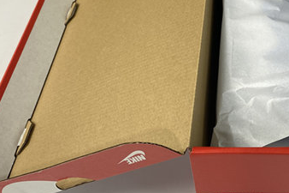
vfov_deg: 24.1
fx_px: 449
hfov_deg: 33.7
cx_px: 262
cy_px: 65
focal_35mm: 56
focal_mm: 4.25
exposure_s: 1/100
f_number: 1.8
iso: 64
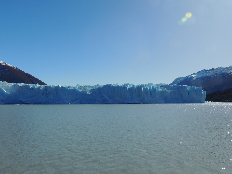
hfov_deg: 55.4
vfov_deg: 42.9
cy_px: 87
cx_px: 116
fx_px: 221
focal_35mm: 33
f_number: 4.5
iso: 100
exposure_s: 1/1250
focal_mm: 5.8
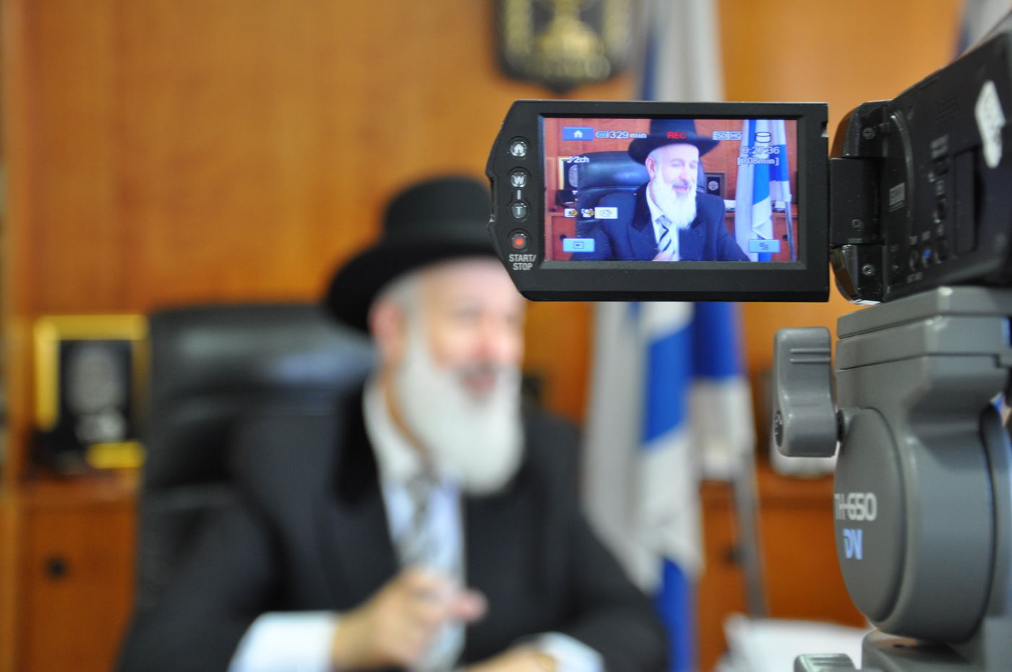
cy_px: 336
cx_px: 506
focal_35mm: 72
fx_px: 2022
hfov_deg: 28.1
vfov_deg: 18.9
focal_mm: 48
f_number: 4.8
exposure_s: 1/15
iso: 500
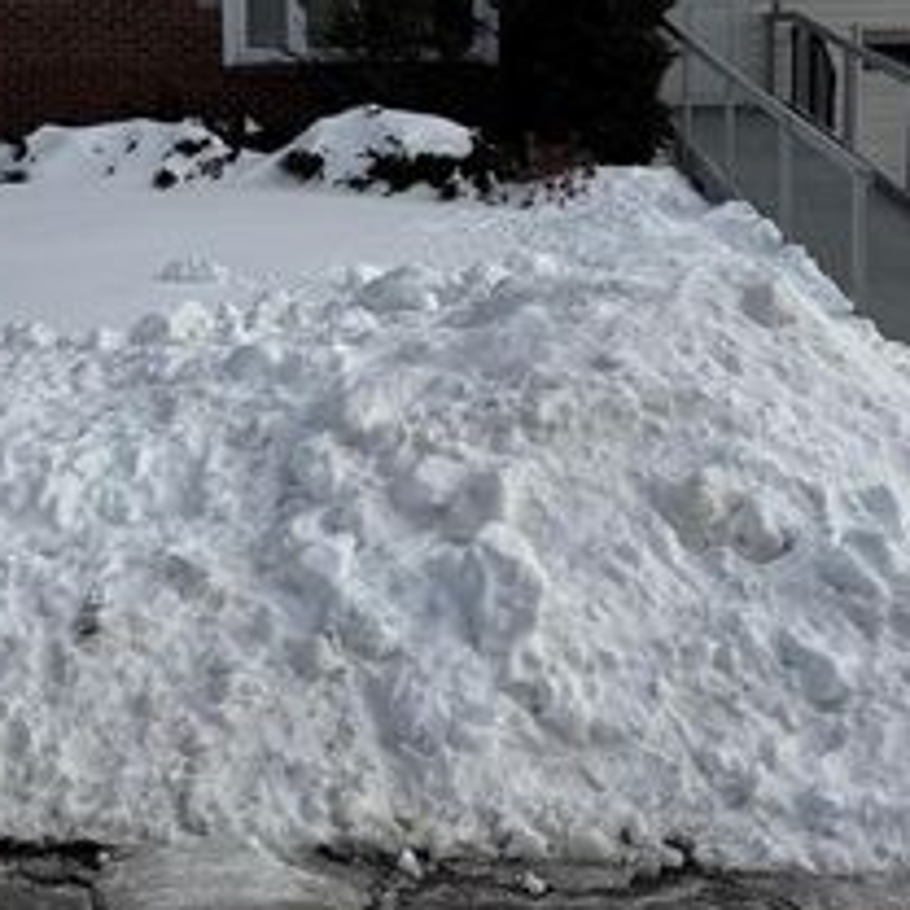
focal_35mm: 51
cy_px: 142
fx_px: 1517
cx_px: 402
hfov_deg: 33.4
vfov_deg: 32.2
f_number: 1.78
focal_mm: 6.76
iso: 80
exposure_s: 1/10417
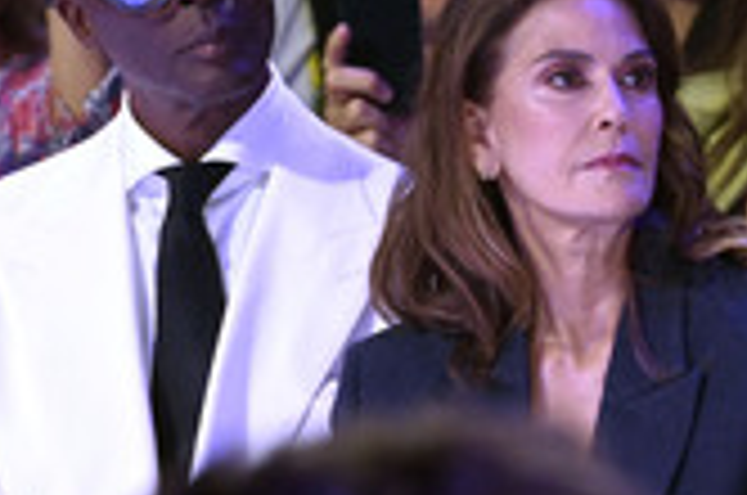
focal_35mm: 545
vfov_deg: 2.5
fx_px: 11287
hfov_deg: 3.8
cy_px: 225
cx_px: 952
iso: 4000
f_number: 8
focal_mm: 200
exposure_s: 1/250
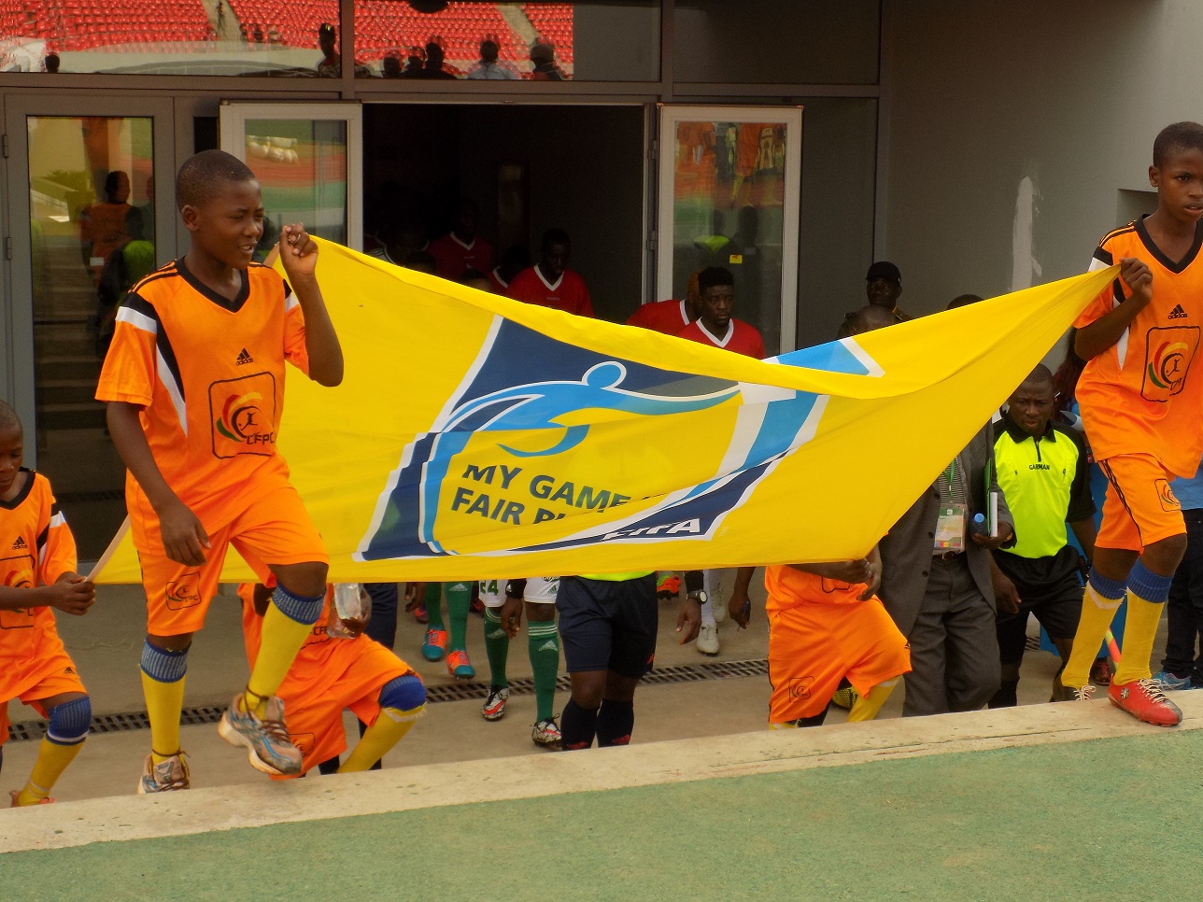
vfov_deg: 22.6
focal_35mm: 65
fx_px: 2259
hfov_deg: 29.8
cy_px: 451
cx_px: 602
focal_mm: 11.5
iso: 80
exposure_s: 1/250
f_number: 4.1
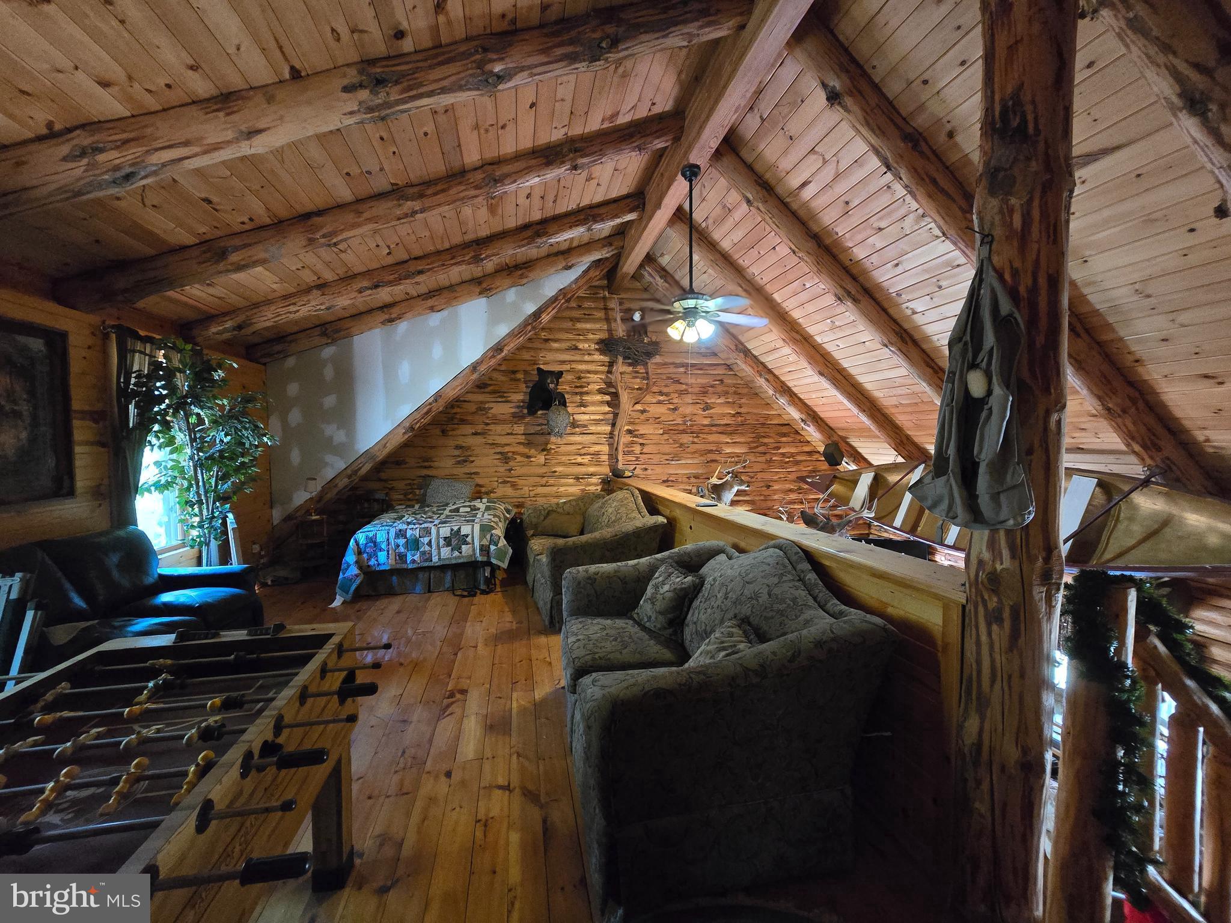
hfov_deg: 106.2
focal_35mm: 13
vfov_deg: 89.9
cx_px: 616
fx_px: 462
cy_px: 462
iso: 1600
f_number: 2.2
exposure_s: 1/40
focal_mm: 2.2
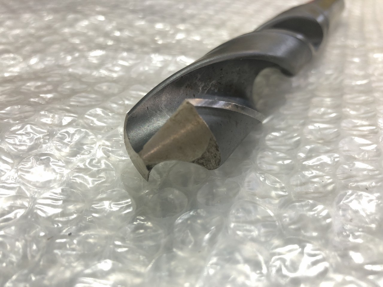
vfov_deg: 49.7
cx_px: 192
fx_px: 310
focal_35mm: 28
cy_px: 144
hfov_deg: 63.4
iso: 50
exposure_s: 1/15
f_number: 1.8
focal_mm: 3.99
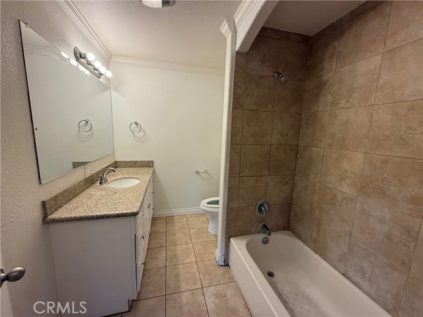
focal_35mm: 14
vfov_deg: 85.7
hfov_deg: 102.1
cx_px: 212
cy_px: 158
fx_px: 171
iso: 125
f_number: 2.2
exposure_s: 1/120
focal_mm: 2.22
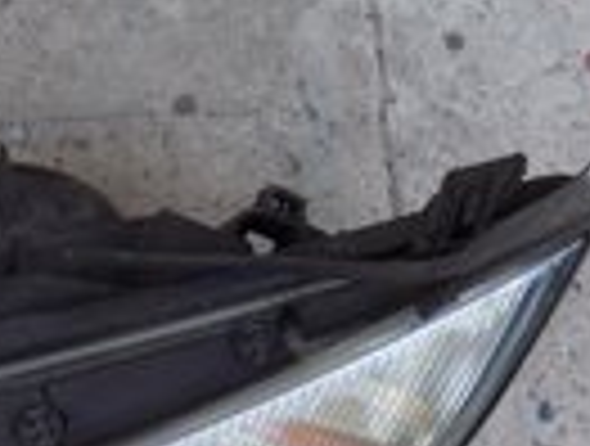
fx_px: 1196
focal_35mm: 70
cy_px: 437
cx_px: -252
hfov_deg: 23.2
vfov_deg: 20.5
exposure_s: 1/100
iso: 80
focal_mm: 4
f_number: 3.1
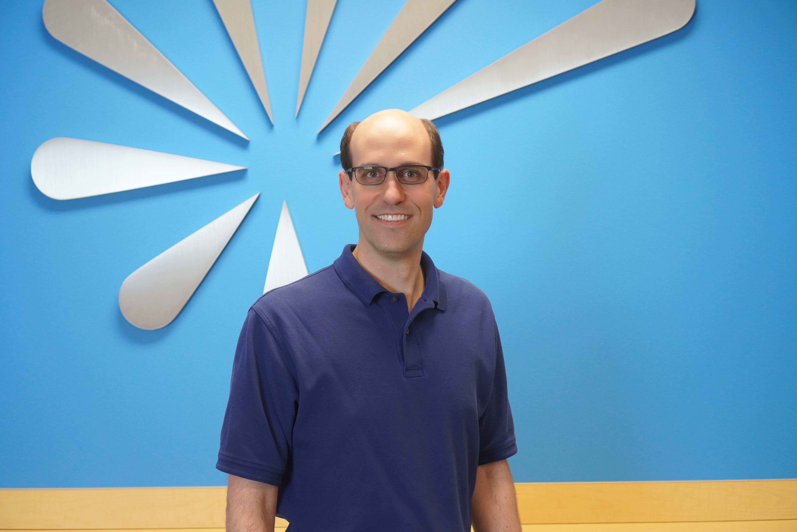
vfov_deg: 25.8
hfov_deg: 37.9
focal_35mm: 52
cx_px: 398
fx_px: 1162
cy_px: 266
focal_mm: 35
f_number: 3.2
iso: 1600
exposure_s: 1/160
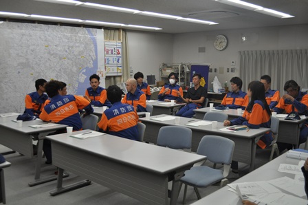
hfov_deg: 53.2
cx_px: 154
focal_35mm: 36
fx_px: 308
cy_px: 102
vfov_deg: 36.8
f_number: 4
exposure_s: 1/400
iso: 800
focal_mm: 24
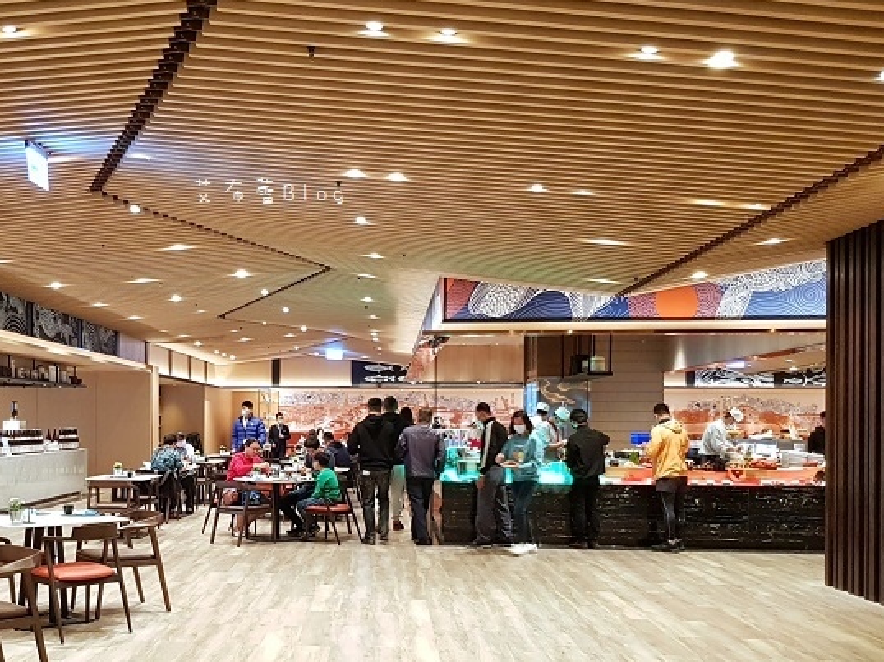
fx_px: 996
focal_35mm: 39
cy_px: 426
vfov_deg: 36.5
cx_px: 282
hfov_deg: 47.0
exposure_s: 1/17
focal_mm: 4.3
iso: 200
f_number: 1.7
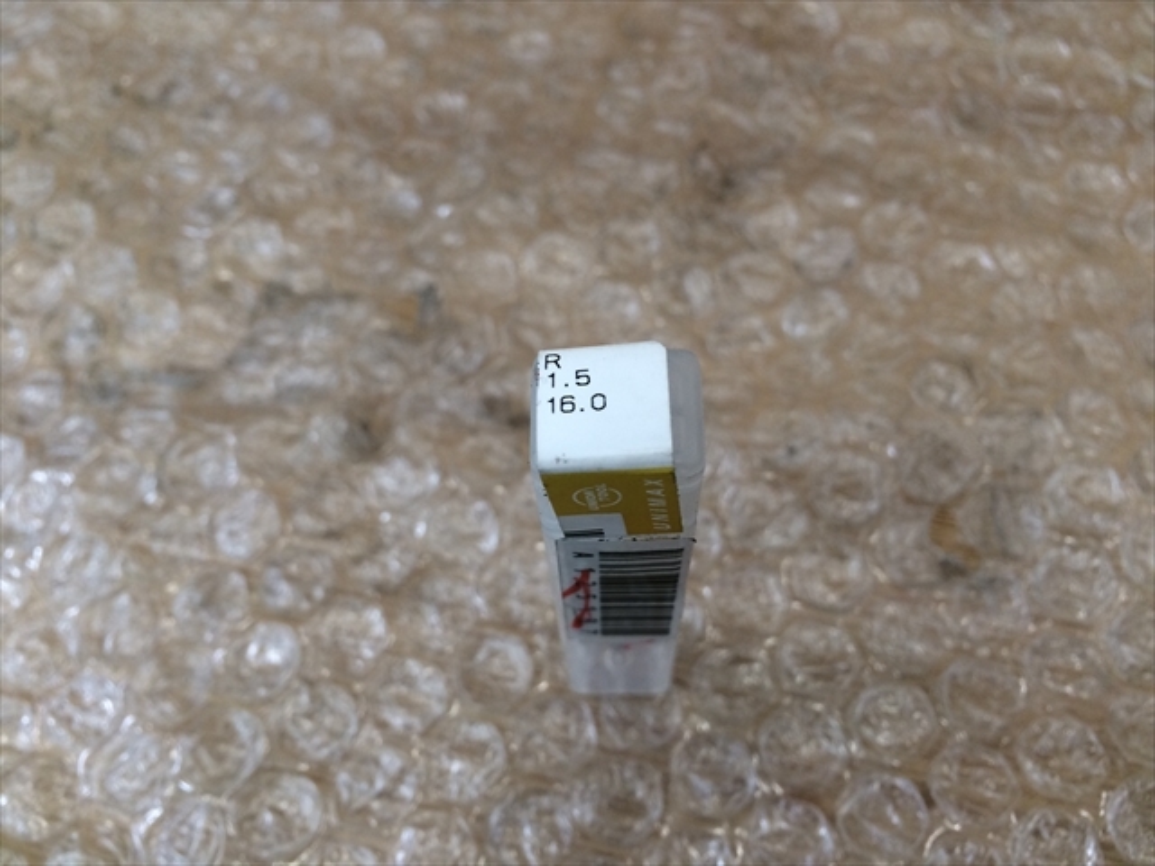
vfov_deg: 48.2
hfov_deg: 61.7
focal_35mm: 29
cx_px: 578
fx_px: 968
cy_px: 433
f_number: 2.2
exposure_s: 1/30
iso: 32
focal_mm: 4.15
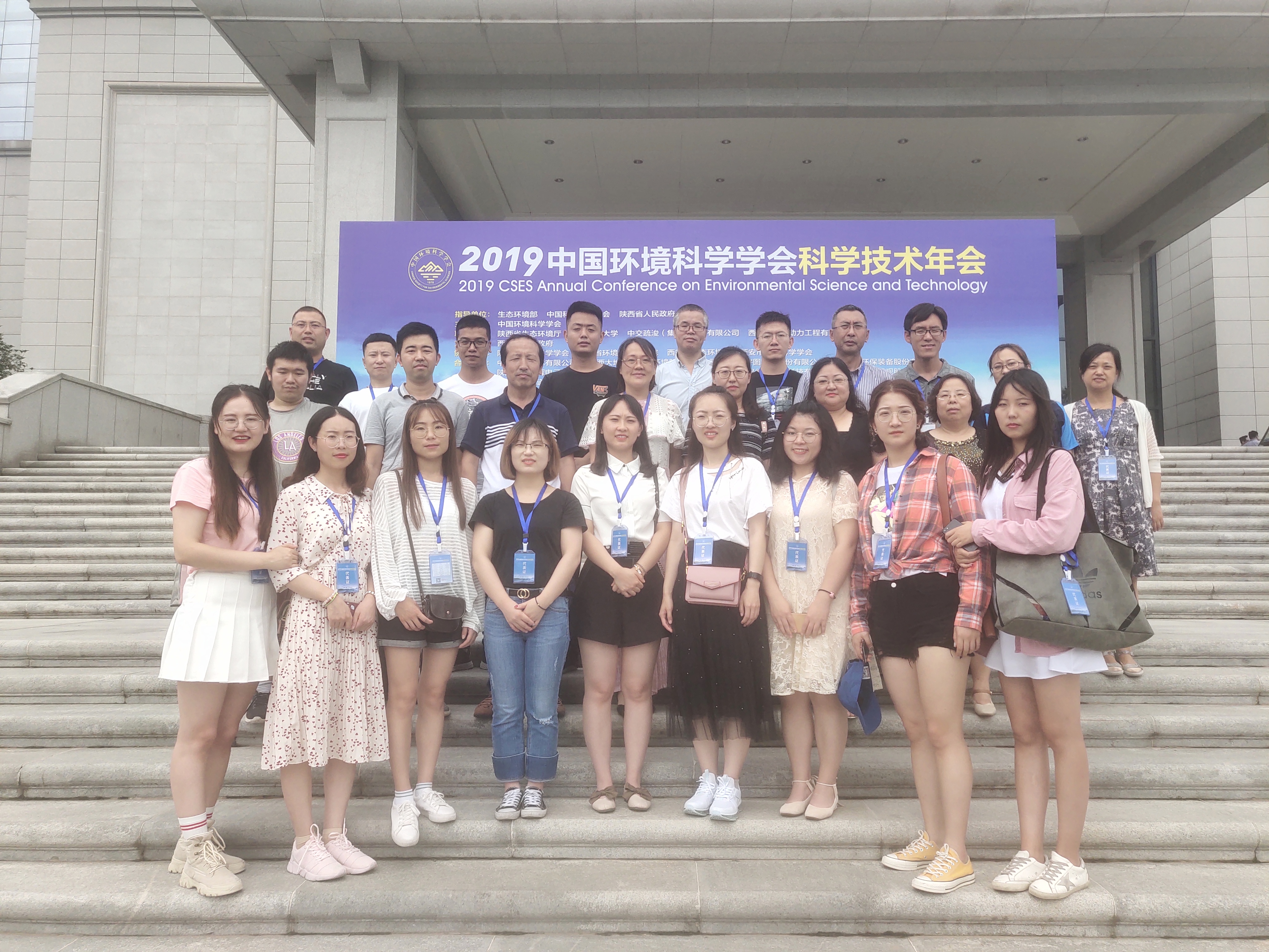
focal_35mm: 30
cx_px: 634
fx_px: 1100
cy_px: 476
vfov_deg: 46.8
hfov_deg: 60.0
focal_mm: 4.35
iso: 50
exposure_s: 1/1338
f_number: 1.8
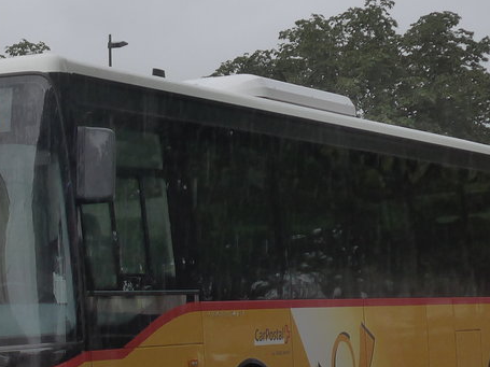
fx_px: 2052
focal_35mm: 145
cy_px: 155
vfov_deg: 10.2
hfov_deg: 13.5
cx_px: 51
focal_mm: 11.3
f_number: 3.4
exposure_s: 1/125
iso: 160
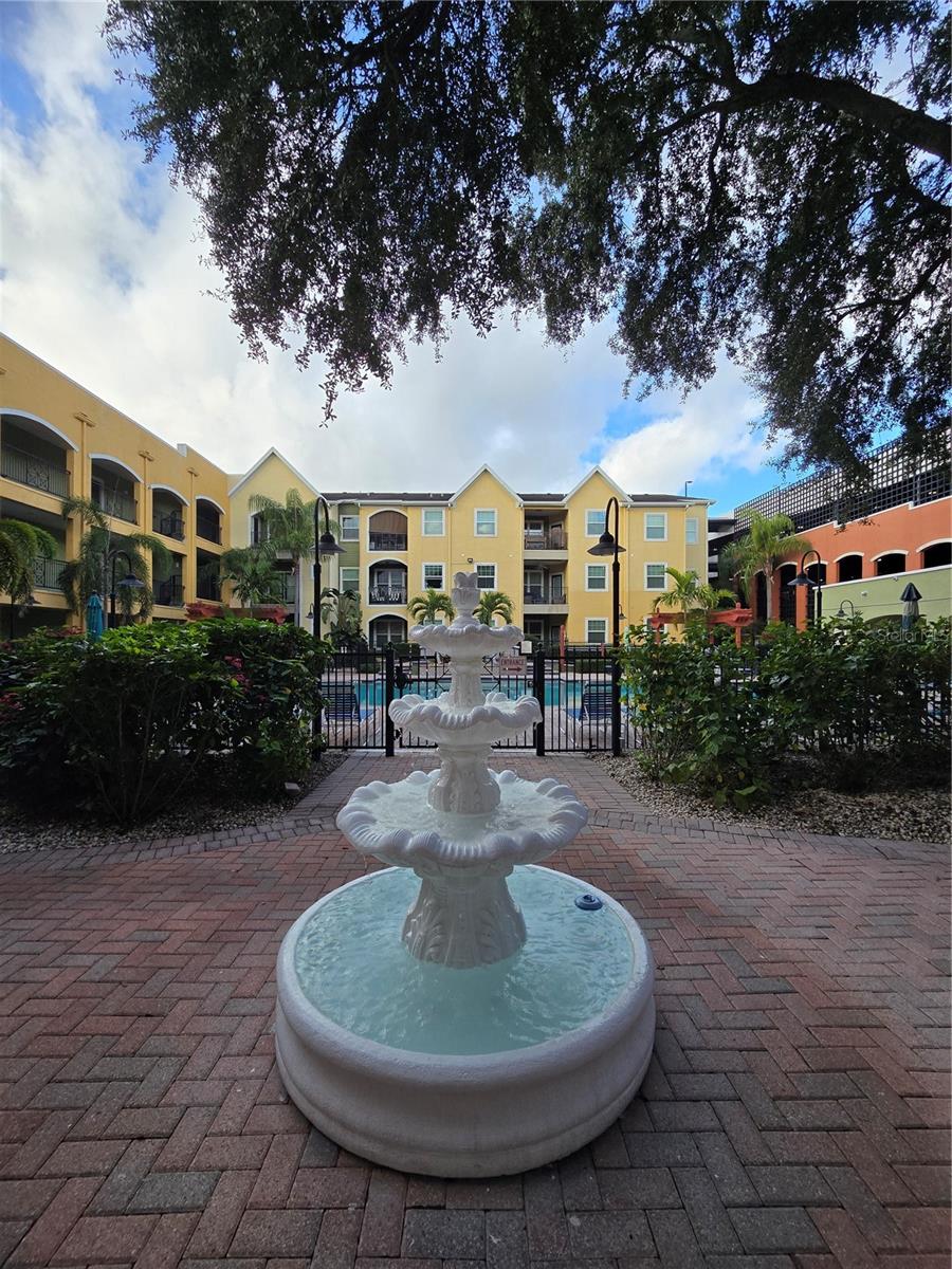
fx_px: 477
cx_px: 476
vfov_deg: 106.2
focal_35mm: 13
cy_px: 634
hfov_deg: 89.9
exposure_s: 1/715
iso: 50
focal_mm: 2.2
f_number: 2.2
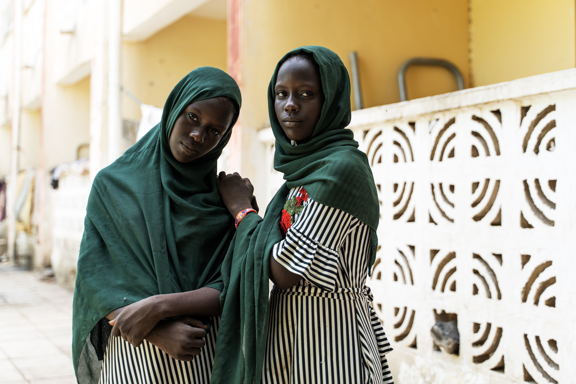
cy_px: 192
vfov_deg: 28.1
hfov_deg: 41.1
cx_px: 288
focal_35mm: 48
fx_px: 768
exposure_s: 1/1000
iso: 500
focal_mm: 48
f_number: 2.8
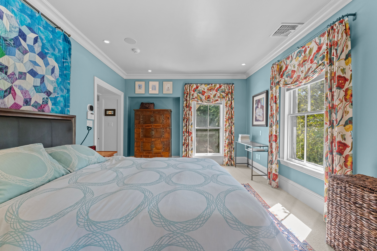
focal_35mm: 15
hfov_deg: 100.8
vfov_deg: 77.7
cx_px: 188
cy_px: 126
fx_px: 156
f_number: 11
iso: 2500
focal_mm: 14.9
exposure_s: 1/20
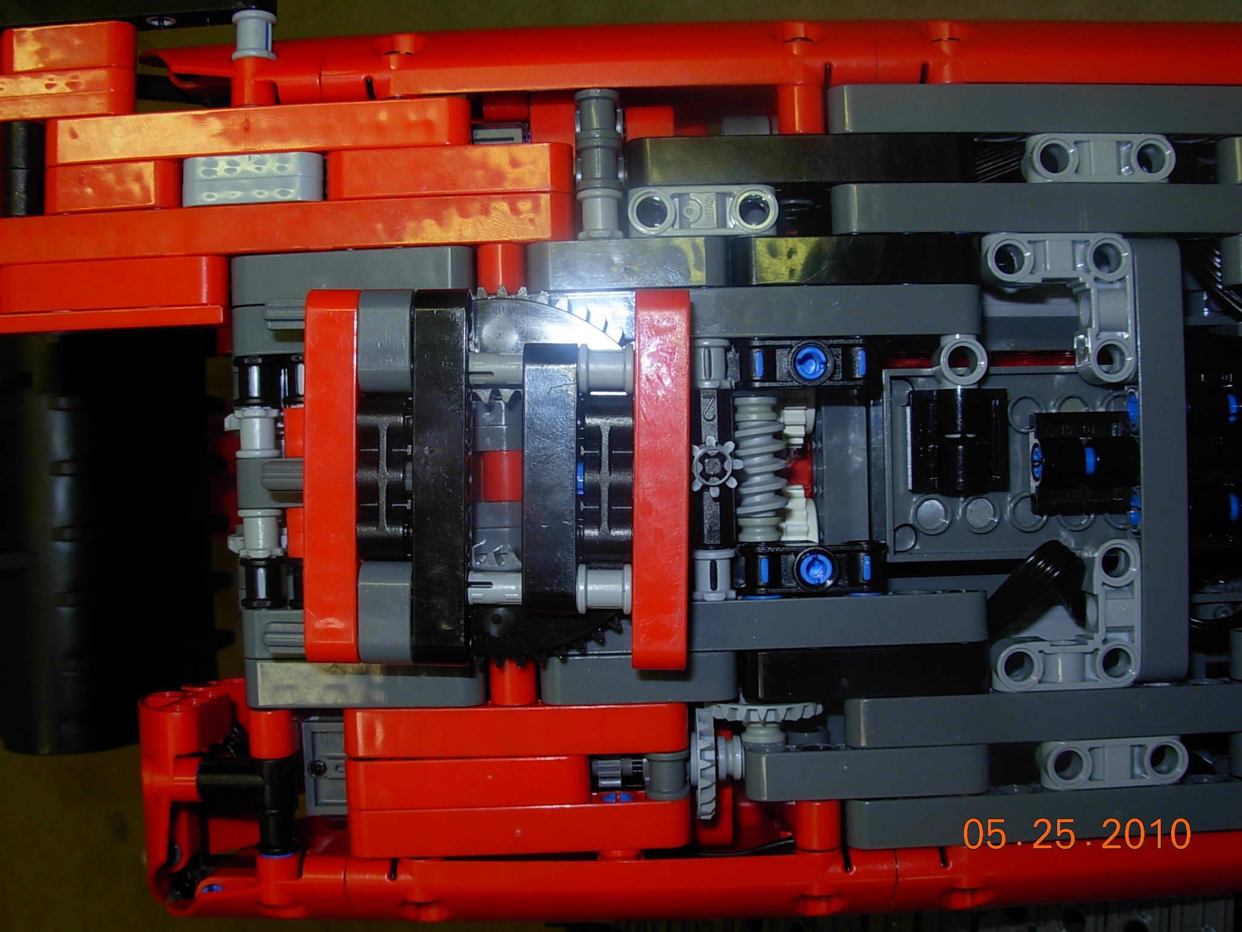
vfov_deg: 37.7
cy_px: 466
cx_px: 621
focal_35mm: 38
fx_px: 1363
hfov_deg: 49.0
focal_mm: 6.3
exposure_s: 1/22.6
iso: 79
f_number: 4.9
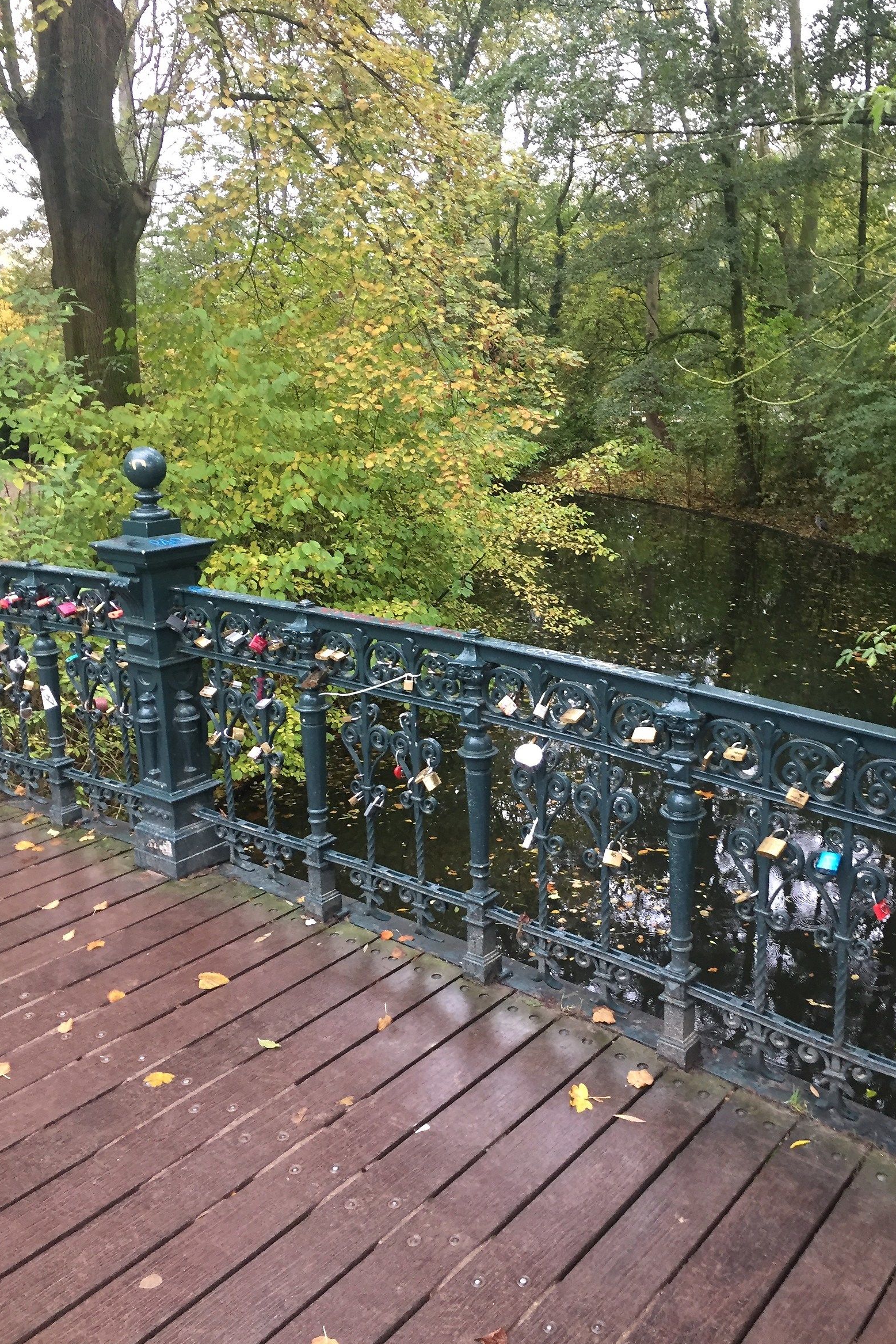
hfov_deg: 42.2
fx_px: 1157
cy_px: 657
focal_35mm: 31
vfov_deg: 60.3
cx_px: 516
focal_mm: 4.15
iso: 125
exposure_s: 1/33
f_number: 2.2
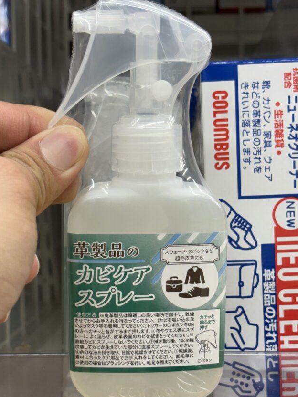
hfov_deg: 22.9
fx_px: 735
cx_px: 148
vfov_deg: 30.2
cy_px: 243
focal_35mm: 64
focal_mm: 5.96
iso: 50
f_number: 1.6
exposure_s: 1/100
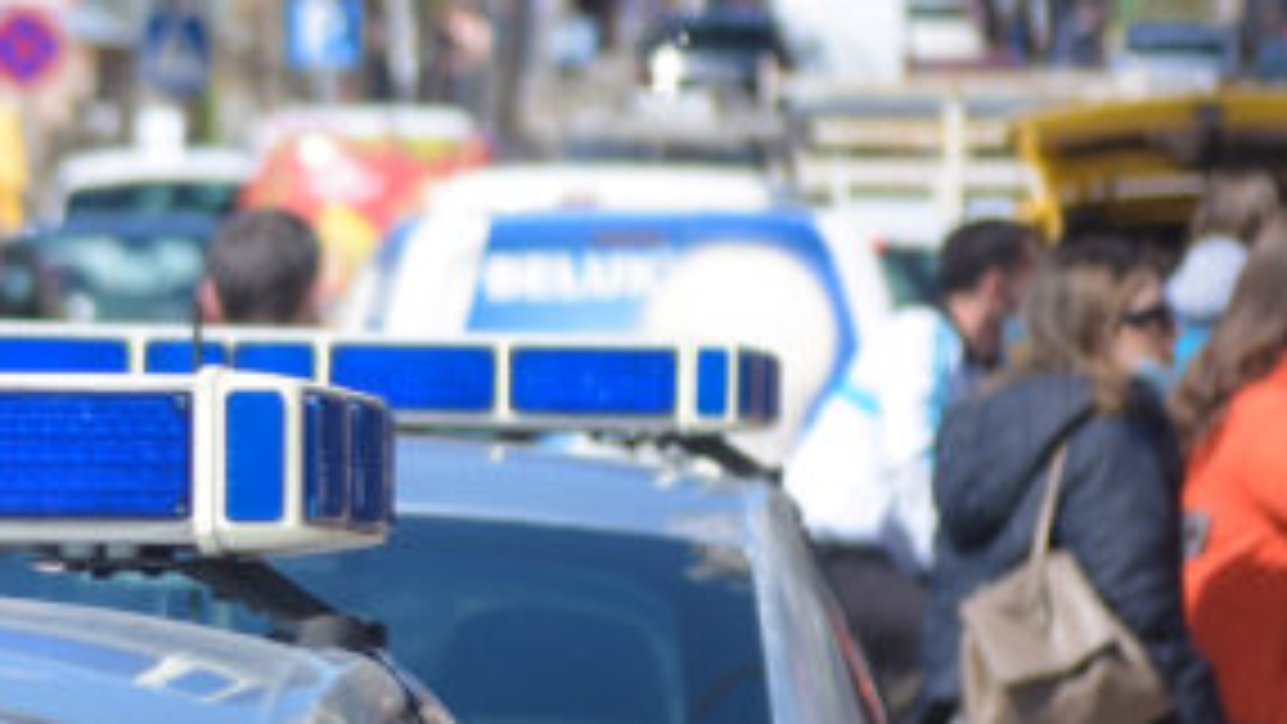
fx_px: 14404
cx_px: -338
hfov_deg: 5.1
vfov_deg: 2.9
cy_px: 481
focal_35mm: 422
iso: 160
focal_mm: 100
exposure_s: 1/800
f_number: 14
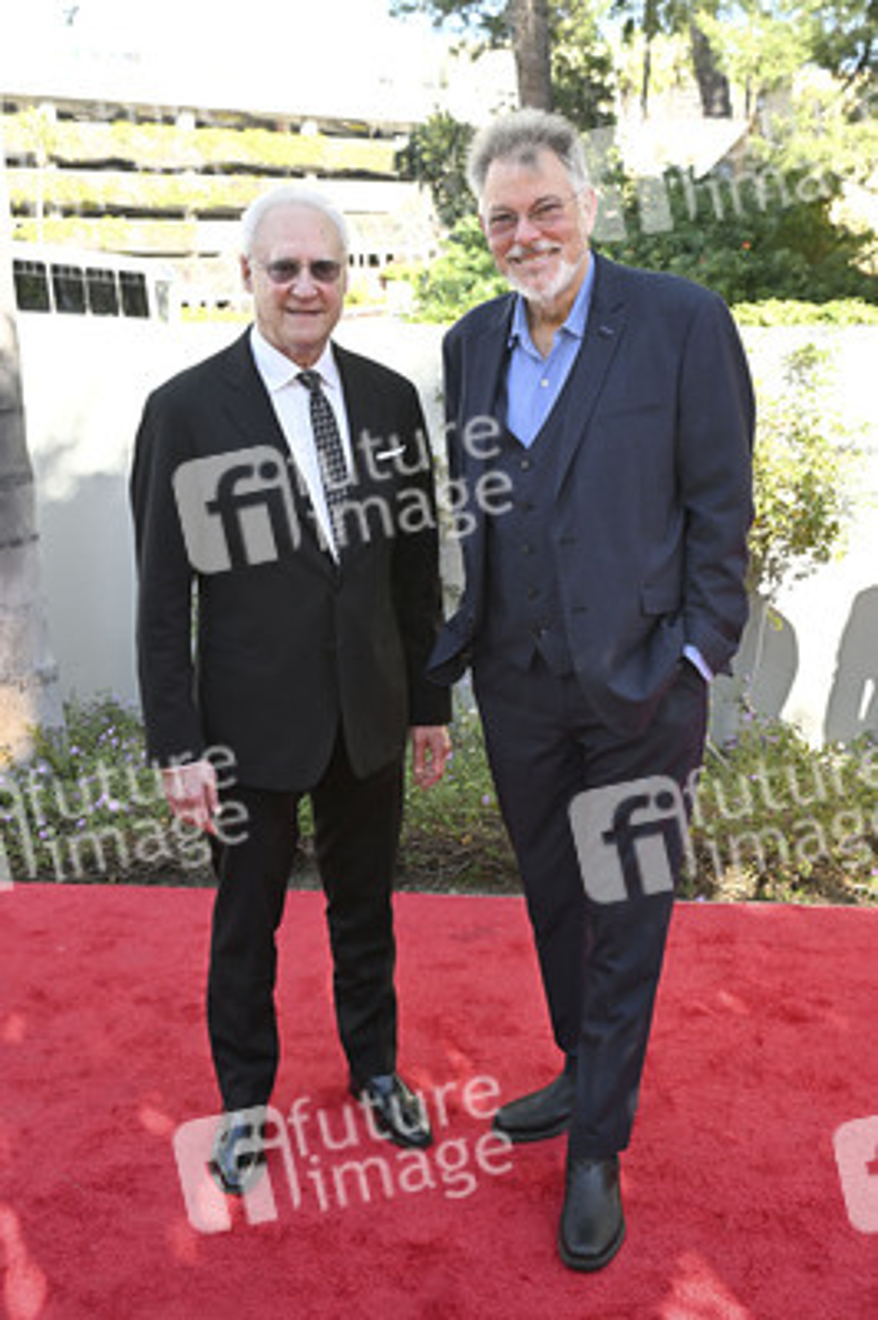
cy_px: 660
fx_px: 1319
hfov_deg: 36.8
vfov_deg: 53.2
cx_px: 439
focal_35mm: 36
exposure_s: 1/320
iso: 640
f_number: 5.6
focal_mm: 36
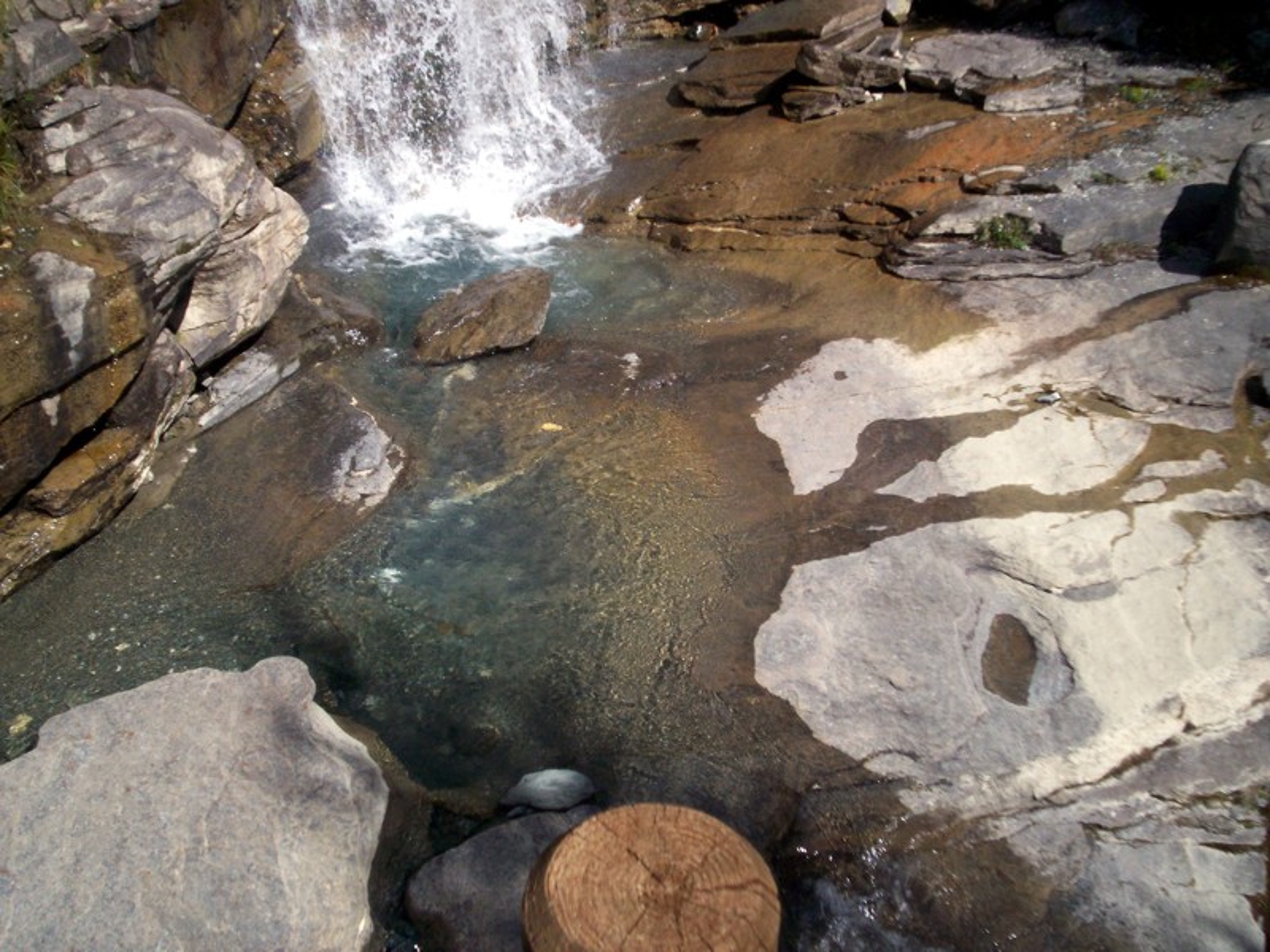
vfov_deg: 39.7
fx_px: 1321
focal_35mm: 36
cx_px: 635
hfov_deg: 51.4
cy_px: 476
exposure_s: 1/922
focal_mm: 5.9
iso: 100
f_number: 4.5
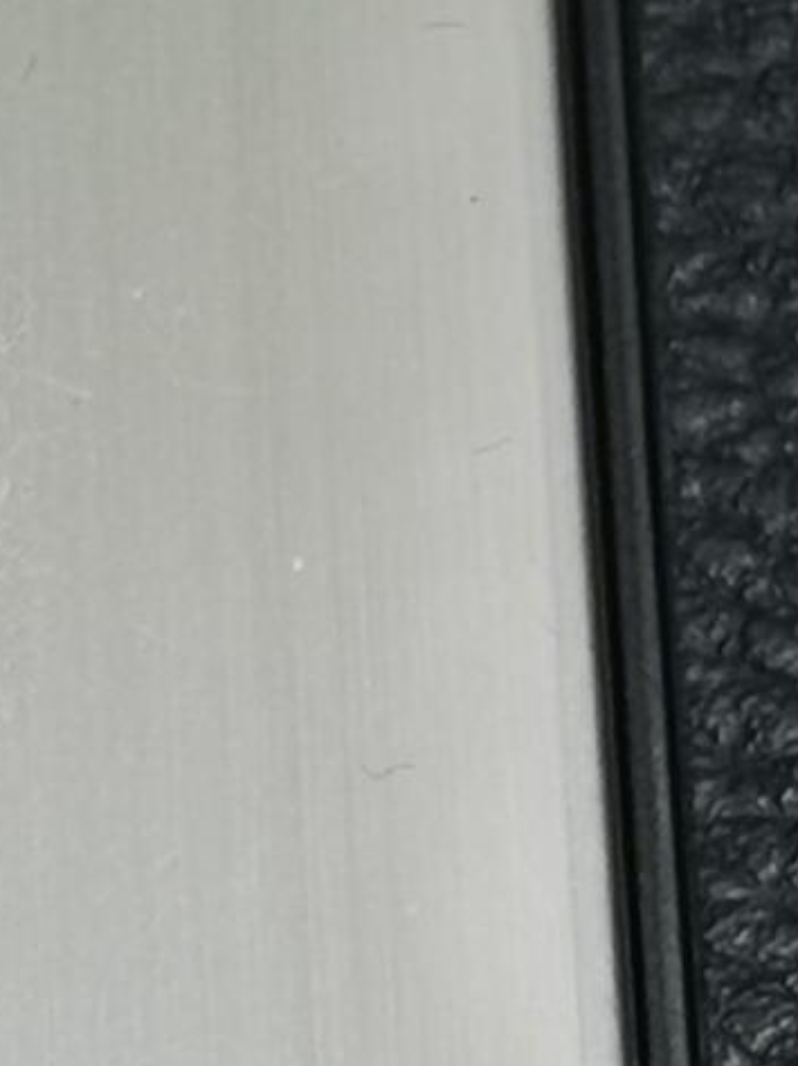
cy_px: 630
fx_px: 8183
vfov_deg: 7.4
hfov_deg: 5.5
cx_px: -620
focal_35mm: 266
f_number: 1.9
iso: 100
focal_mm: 6.67
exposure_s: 1/100
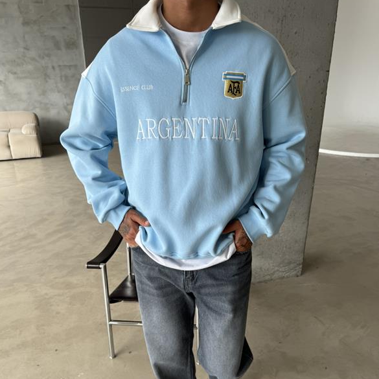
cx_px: 189
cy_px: 241
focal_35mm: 29
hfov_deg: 55.6
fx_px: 359
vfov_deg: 54.9
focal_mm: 6.76
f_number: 1.78
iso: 64
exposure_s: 1/184
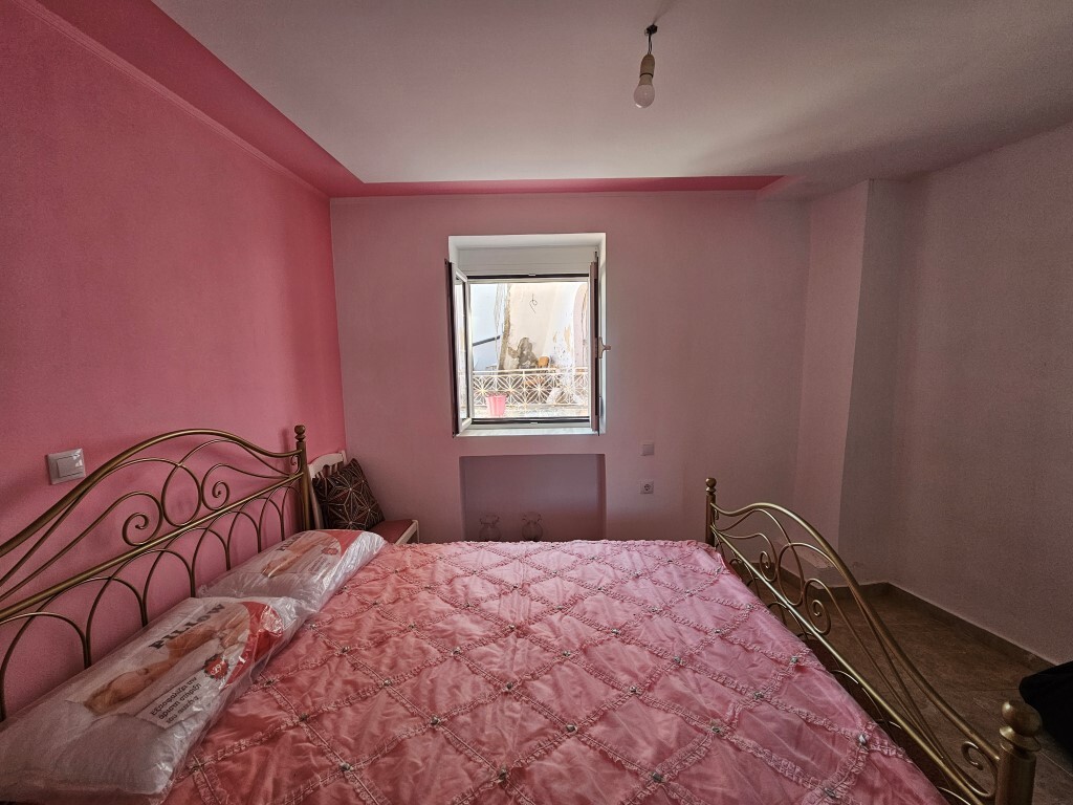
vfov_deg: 89.9
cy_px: 402
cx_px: 536
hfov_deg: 106.2
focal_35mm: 13
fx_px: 403
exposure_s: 1/50
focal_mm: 2.2
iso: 64
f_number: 2.2
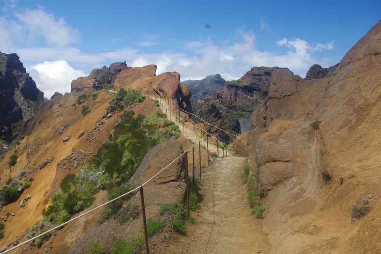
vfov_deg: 41.7
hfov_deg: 59.5
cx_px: 190
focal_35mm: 32
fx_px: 333
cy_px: 127
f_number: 11
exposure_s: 1/80
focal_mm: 21
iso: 200
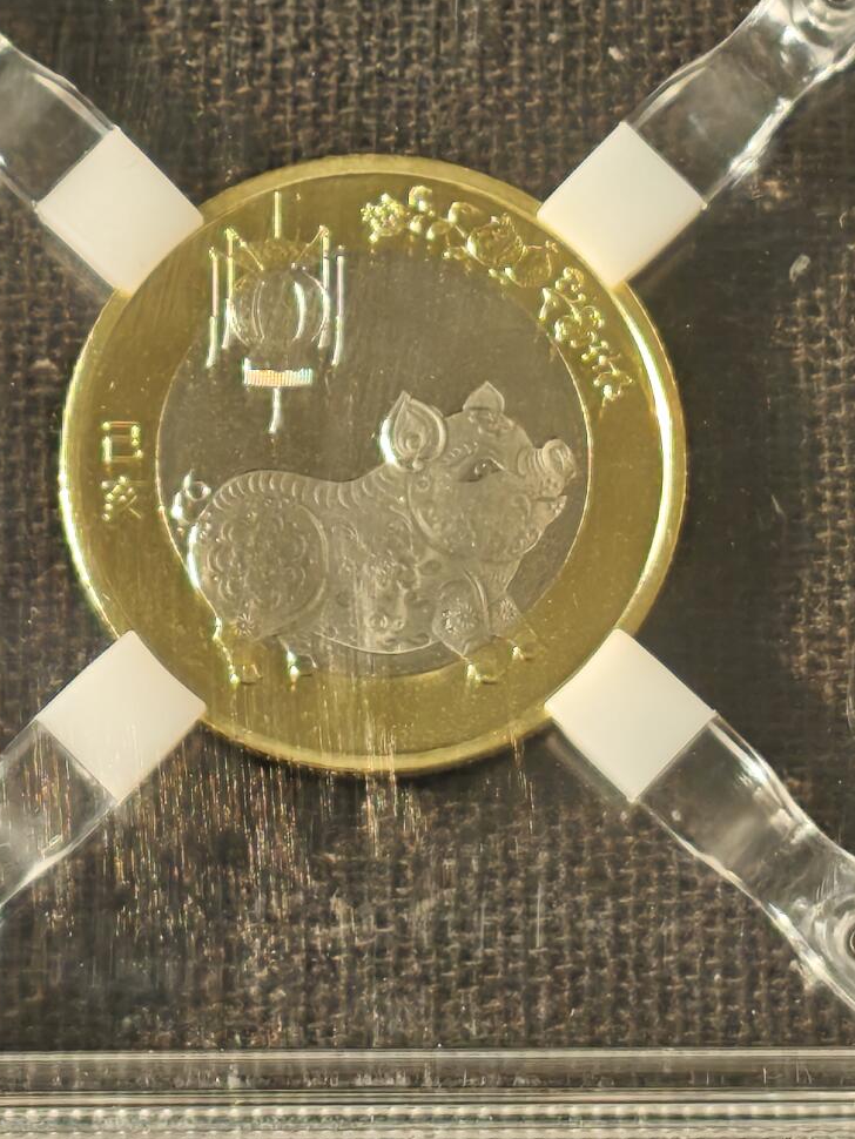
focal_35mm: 167
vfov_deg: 11.8
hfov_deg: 8.9
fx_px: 5497
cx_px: 361
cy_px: 153
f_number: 1.5
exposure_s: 1/449
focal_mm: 4.94
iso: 50
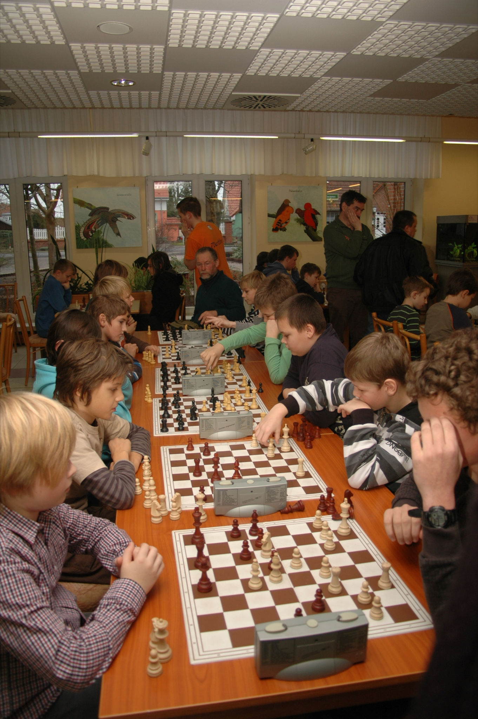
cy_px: 360
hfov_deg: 47.9
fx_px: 539
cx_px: 239
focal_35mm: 27
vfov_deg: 67.4
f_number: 4
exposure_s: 1/60
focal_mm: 18
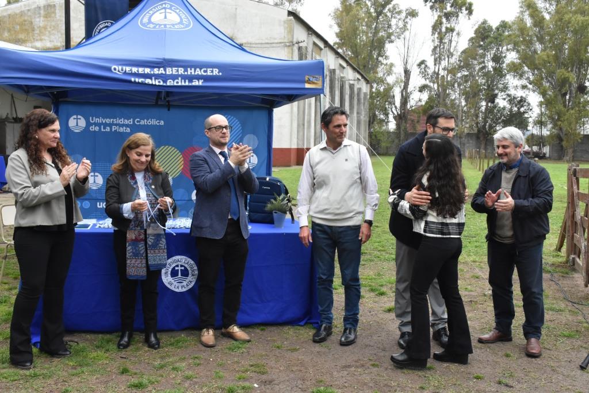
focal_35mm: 39
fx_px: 638
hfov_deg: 49.5
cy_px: 196
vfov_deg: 34.2
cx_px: 294
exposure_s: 1/320
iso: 2000
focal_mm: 26
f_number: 9
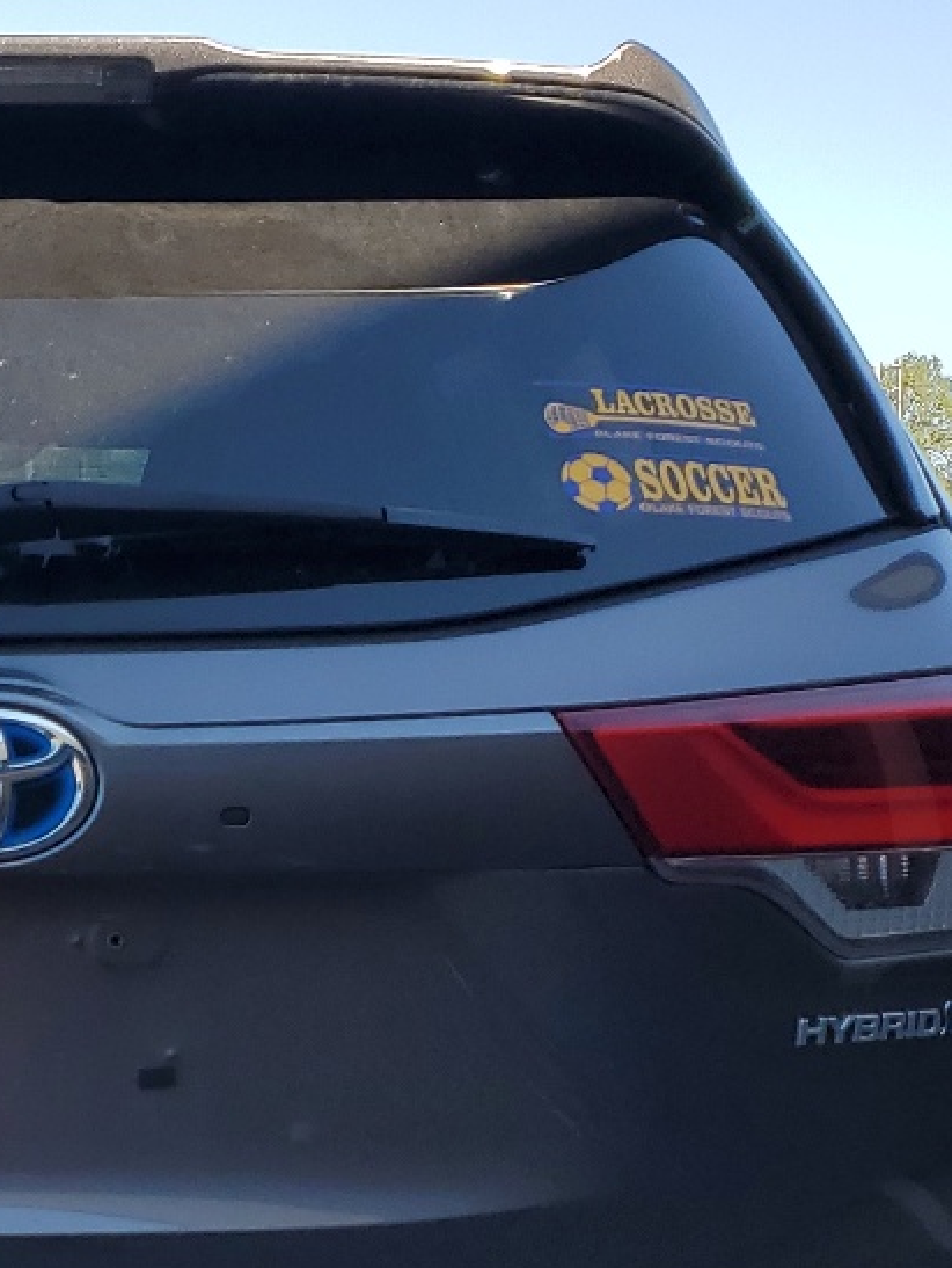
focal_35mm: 76
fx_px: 2784
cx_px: -69
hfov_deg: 18.7
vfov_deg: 25.1
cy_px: 1057
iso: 50
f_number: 1.5
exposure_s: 1/1250
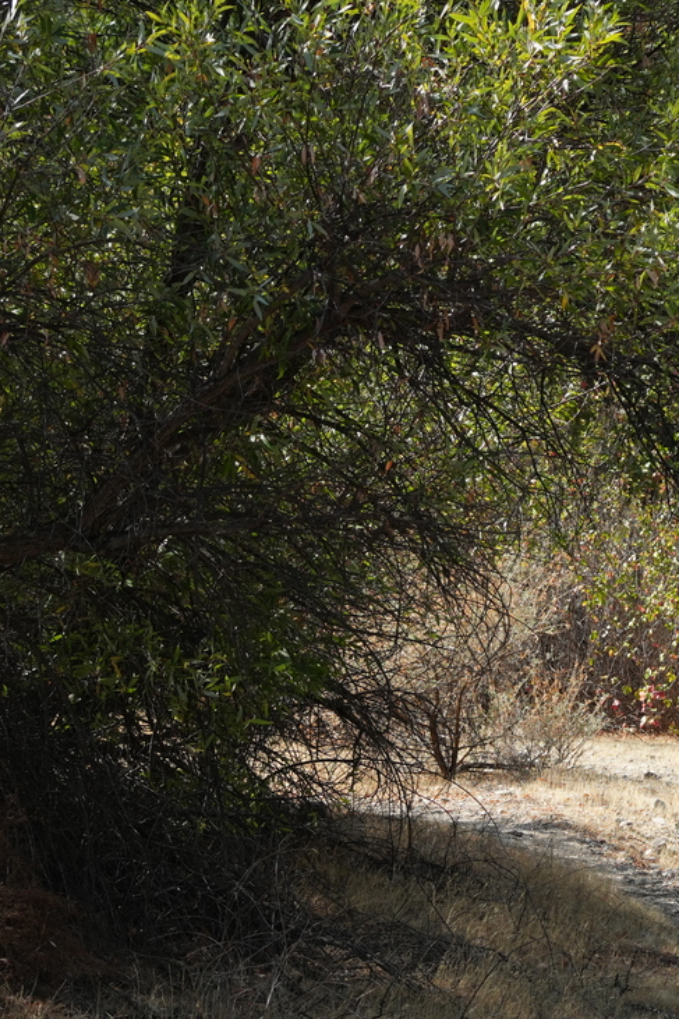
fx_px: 5519
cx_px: 849
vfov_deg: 10.5
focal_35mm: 195
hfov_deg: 7.0
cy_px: 848
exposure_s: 1/1000
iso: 320
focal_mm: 66
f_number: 5
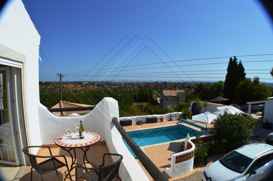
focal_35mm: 27
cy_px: 90
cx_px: 136
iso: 100
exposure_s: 1/320
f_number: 9
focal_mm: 18
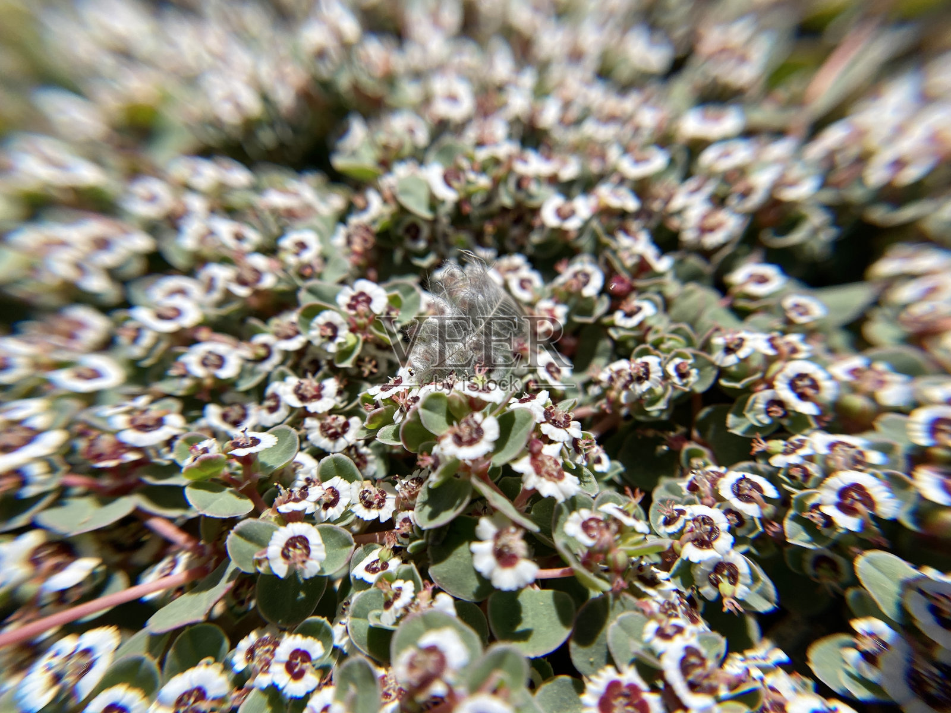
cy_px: 356
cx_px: 476
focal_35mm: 26
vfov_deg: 53.1
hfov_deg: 67.3
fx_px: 714
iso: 32
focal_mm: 4.25
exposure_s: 1/4808
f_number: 1.8
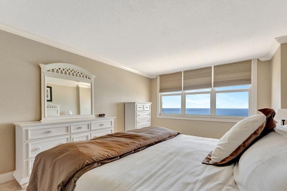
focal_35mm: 16
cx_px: 144
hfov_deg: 96.8
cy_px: 107
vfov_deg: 73.4
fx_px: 127
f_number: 8
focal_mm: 14
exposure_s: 1/25
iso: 400
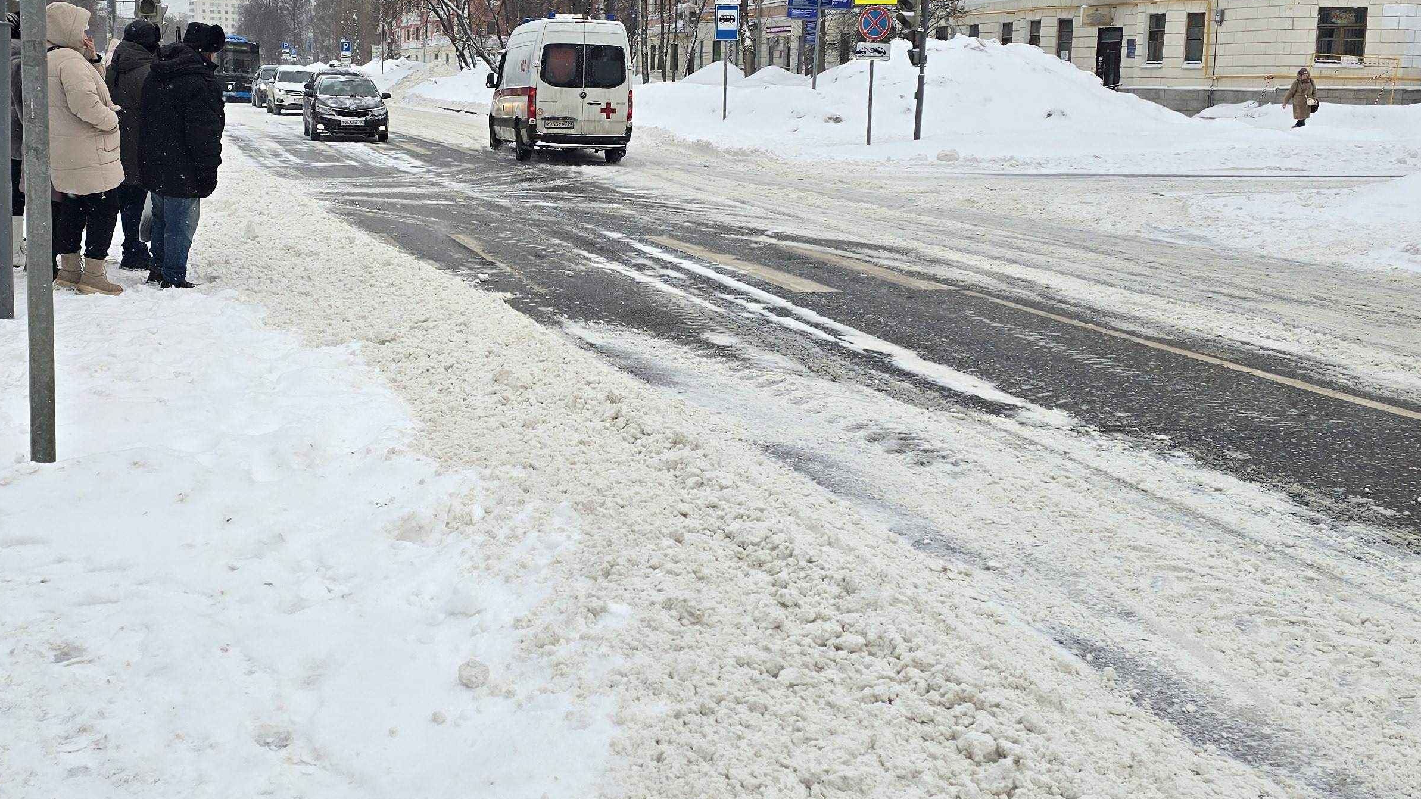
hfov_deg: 47.8
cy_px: 239
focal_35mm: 42
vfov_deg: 28.1
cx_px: 509
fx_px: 1582
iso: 12
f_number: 1.7
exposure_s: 1/323
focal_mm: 6.3
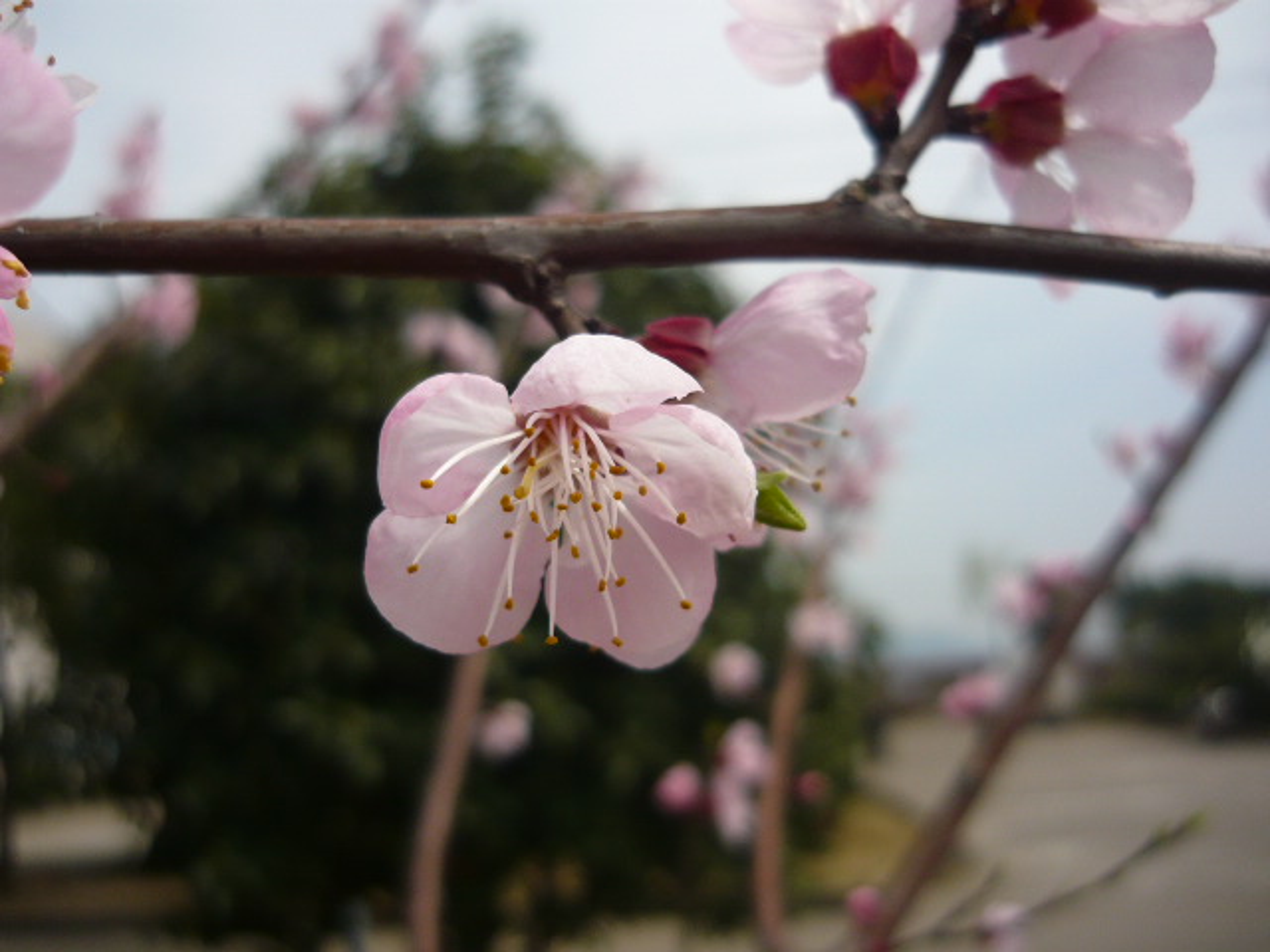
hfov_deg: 55.4
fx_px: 1211
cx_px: 635
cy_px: 476
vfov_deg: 42.9
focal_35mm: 33
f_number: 8
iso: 100
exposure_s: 1/320
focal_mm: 5.5
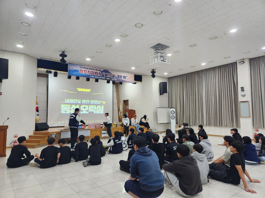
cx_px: 132
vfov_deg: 58.9
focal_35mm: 23
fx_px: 176
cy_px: 99
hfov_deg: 73.9
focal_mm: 5.4
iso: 320
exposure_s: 1/120
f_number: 1.8
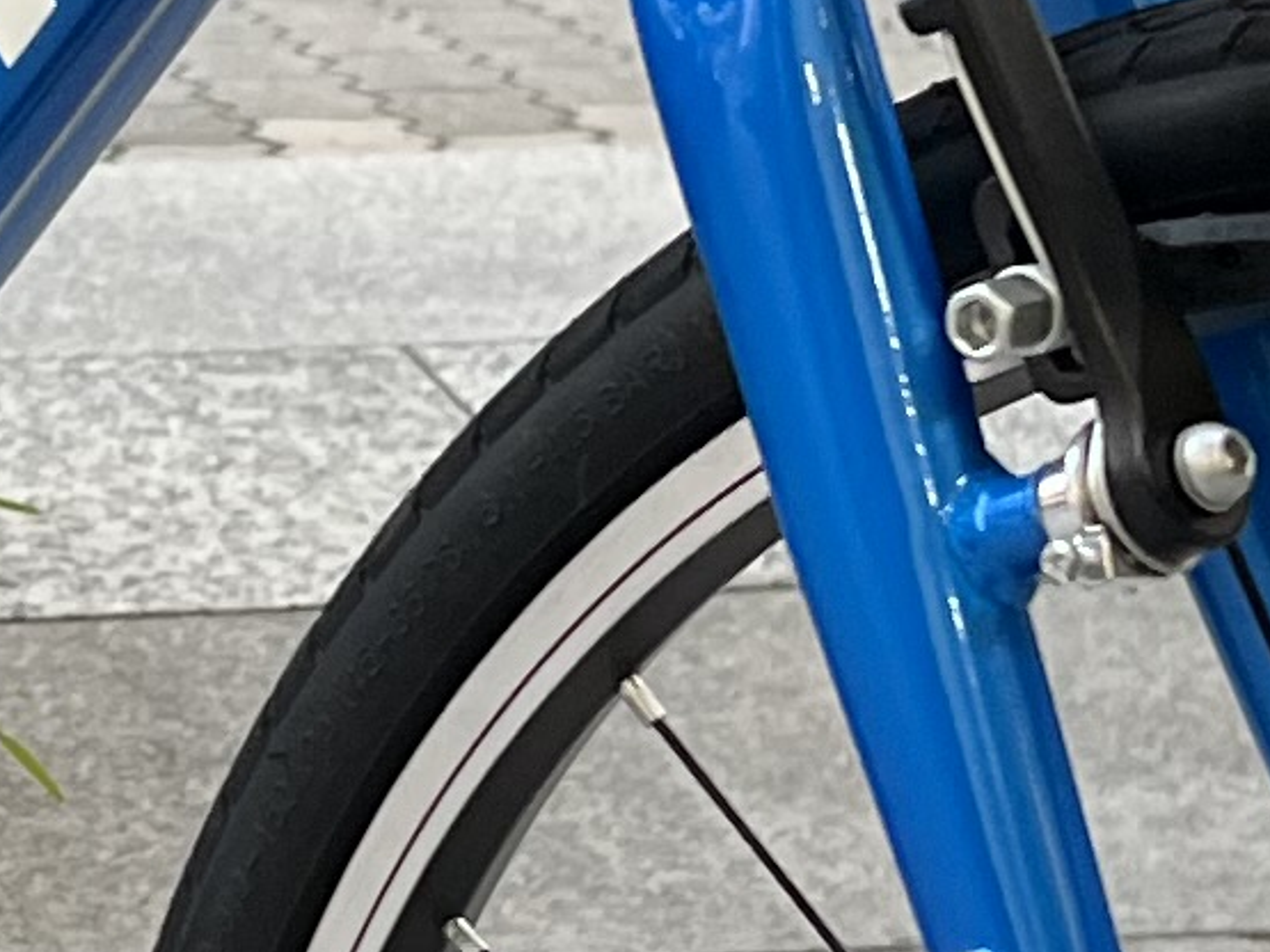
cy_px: 693
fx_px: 6933
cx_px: -144
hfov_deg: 10.3
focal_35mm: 189
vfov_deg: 7.8
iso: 125
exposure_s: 1/108
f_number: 1.5
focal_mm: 5.7
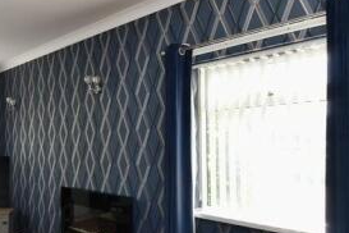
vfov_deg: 36.7
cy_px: 139
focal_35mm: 36
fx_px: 349
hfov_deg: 49.7
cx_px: 65
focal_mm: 10
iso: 800
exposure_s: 1/160
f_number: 7.1
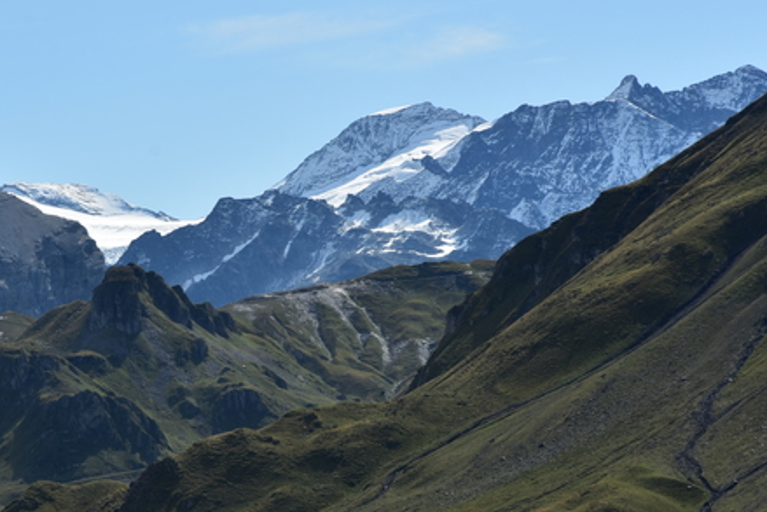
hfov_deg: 11.6
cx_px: 204
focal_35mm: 177
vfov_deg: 7.8
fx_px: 3772
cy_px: 322
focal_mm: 72
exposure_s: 1/160
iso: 100
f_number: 11
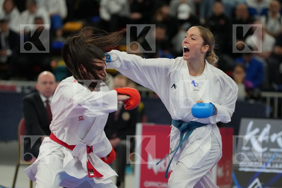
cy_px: 94
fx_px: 1958
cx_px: 141
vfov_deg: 5.5
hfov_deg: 8.2
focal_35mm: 250
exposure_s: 1/1000
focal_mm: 167
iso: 1600
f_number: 2.8
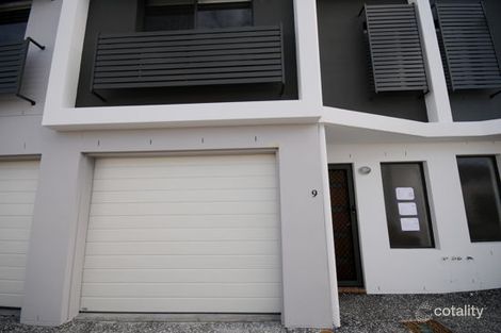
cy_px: 166
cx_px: 250
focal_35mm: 15
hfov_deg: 100.4
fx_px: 209
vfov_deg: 77.3
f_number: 8
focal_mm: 10
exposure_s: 1/200
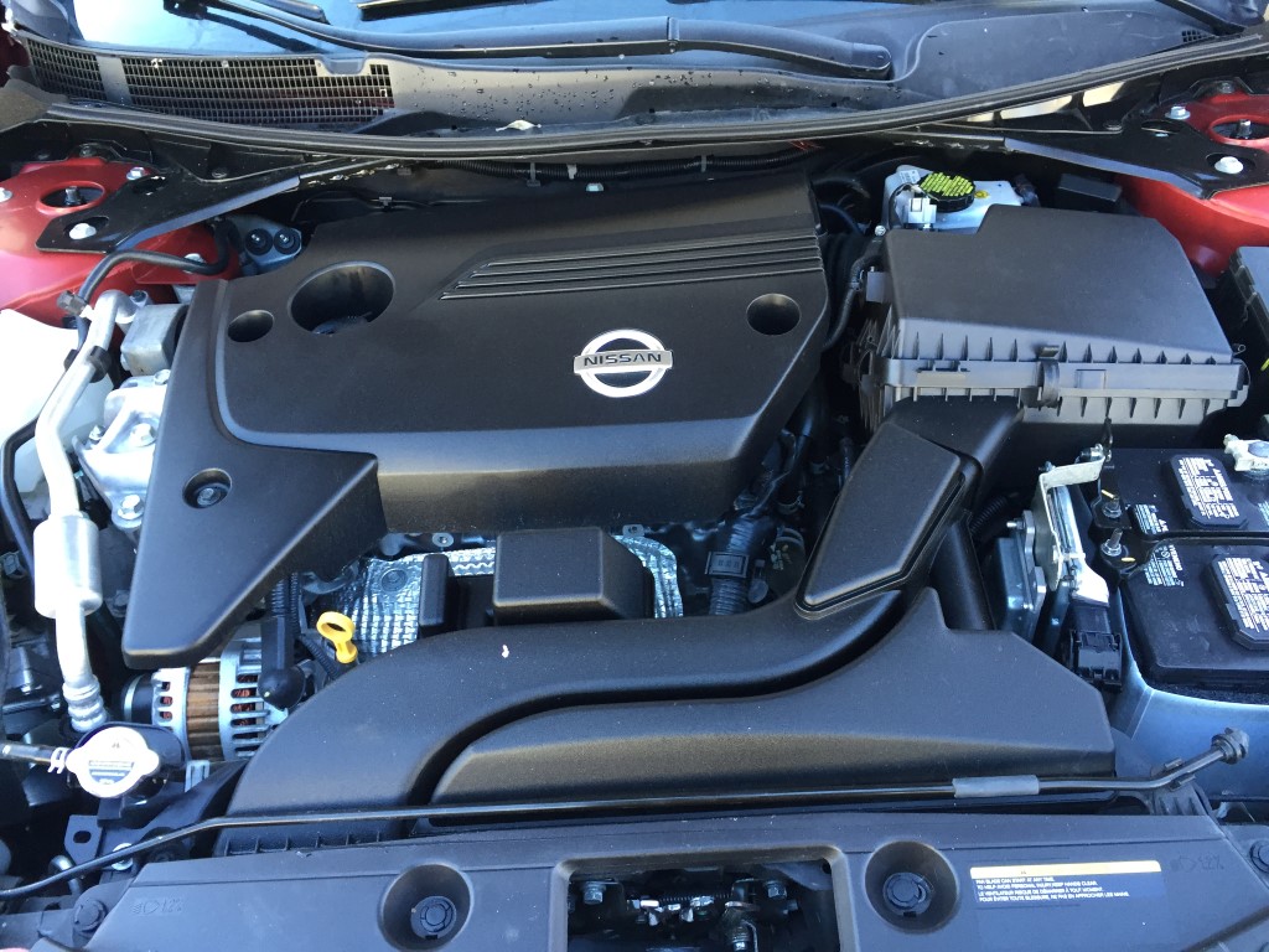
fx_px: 1063
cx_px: 634
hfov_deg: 61.7
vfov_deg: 48.2
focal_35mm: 29
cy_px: 476
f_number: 2.2
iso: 40
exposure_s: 1/30
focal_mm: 4.15
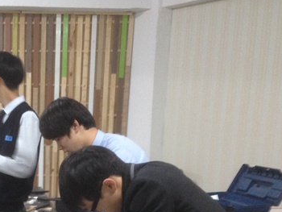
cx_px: 30
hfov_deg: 28.3
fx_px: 538
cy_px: 208
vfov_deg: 21.6
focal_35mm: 66
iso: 200
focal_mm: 4.12
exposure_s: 1/20
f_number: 2.4
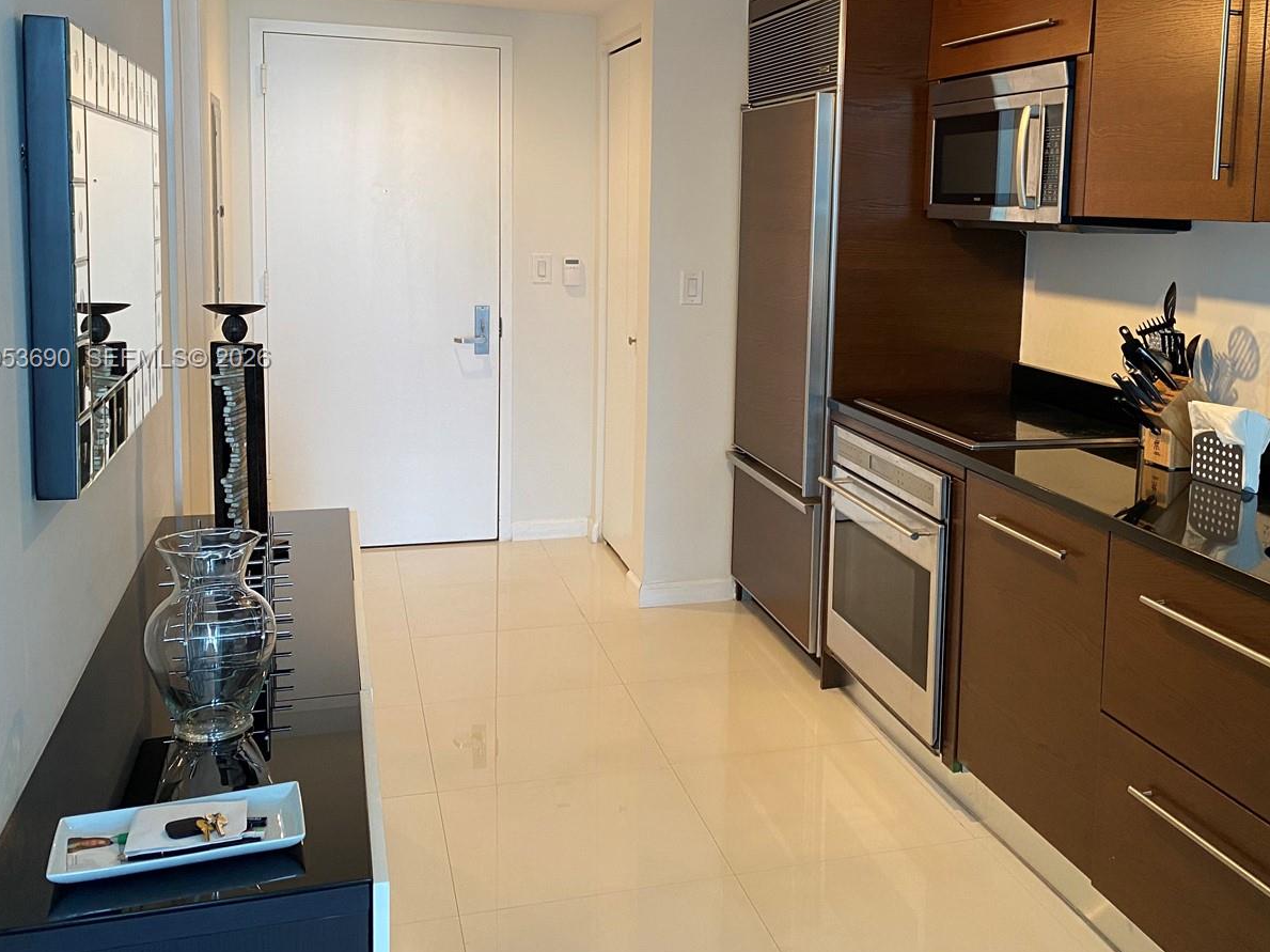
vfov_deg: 40.4
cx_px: 793
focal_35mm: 35
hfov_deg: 52.1
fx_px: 1284
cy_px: 360
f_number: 1.8
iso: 100
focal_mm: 4.25
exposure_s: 1/60
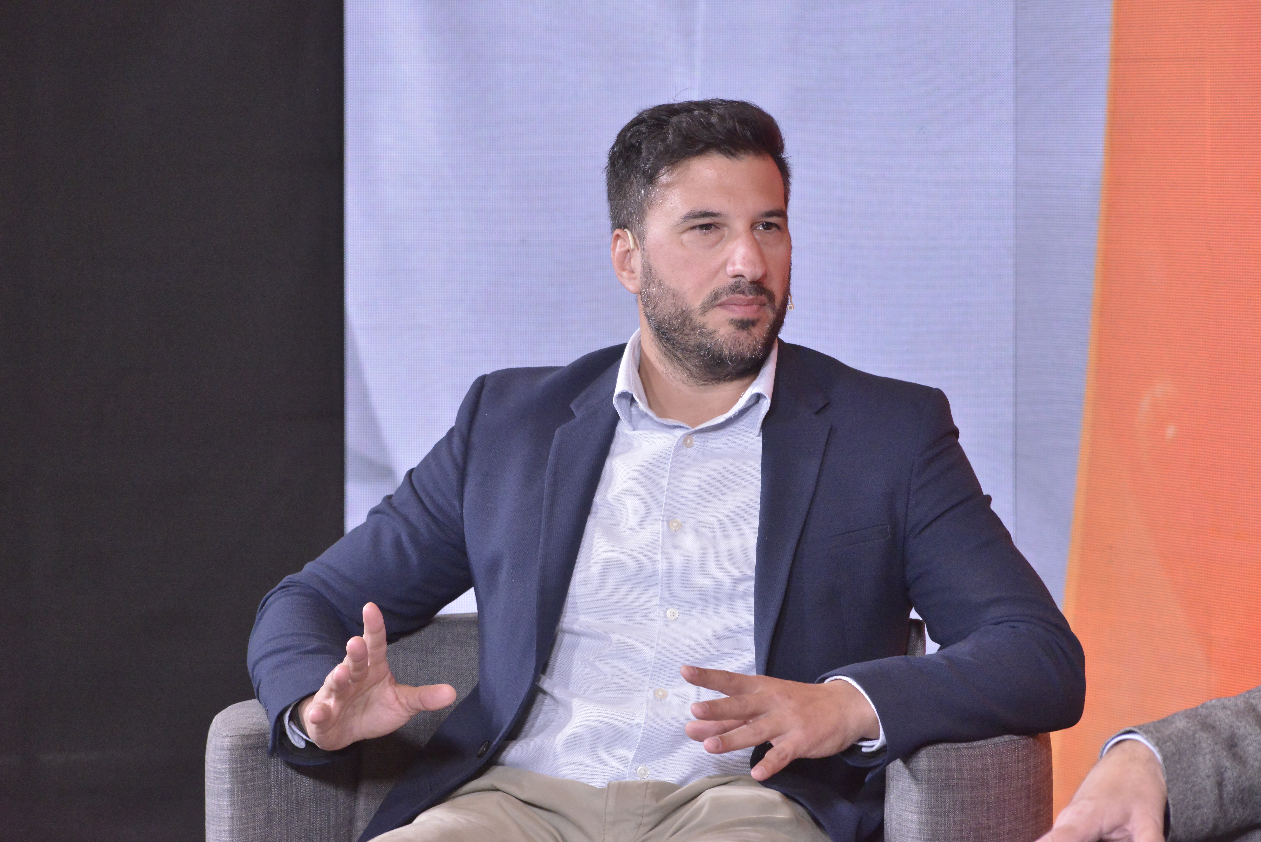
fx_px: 5431
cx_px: 630
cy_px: 421
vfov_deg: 8.9
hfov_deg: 13.2
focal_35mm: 155
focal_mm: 155
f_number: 9
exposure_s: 1/200
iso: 6400
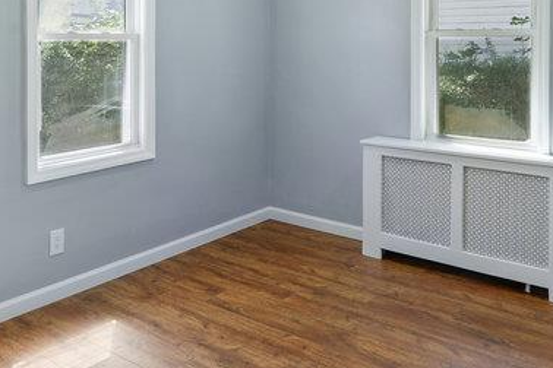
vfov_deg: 34.0
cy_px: 37
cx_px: 284
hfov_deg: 51.9
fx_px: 568
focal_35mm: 37
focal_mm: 14
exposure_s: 1/1.25
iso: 100
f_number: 11
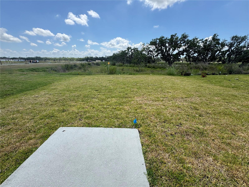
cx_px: 124
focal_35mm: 14
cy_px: 94
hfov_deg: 102.1
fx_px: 101
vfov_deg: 85.7
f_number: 2.2
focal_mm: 2.22
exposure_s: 1/840
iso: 40
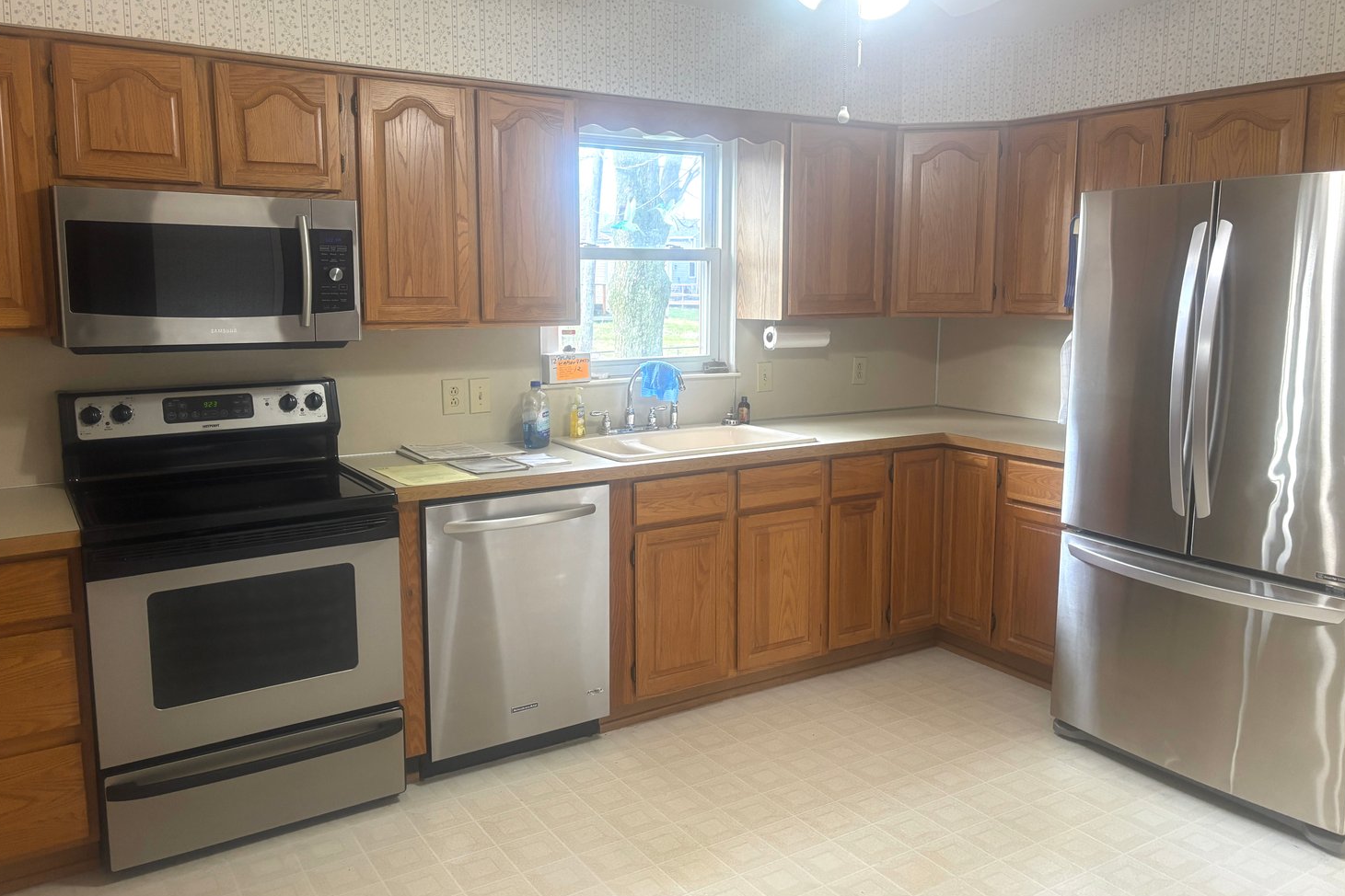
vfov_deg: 46.3
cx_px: 668
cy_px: 402
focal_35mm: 28
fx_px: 1046
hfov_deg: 65.5
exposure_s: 1/60
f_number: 1.6
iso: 160
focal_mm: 5.96
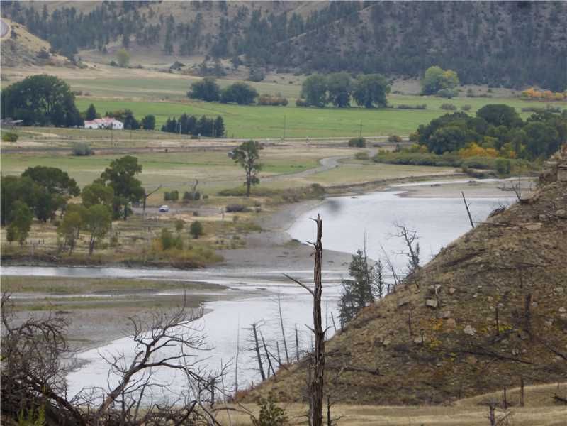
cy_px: 213
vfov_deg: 5.1
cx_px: 284
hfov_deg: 6.8
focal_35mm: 292
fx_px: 4783
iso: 100
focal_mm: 47.3
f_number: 5.8
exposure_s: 1/100
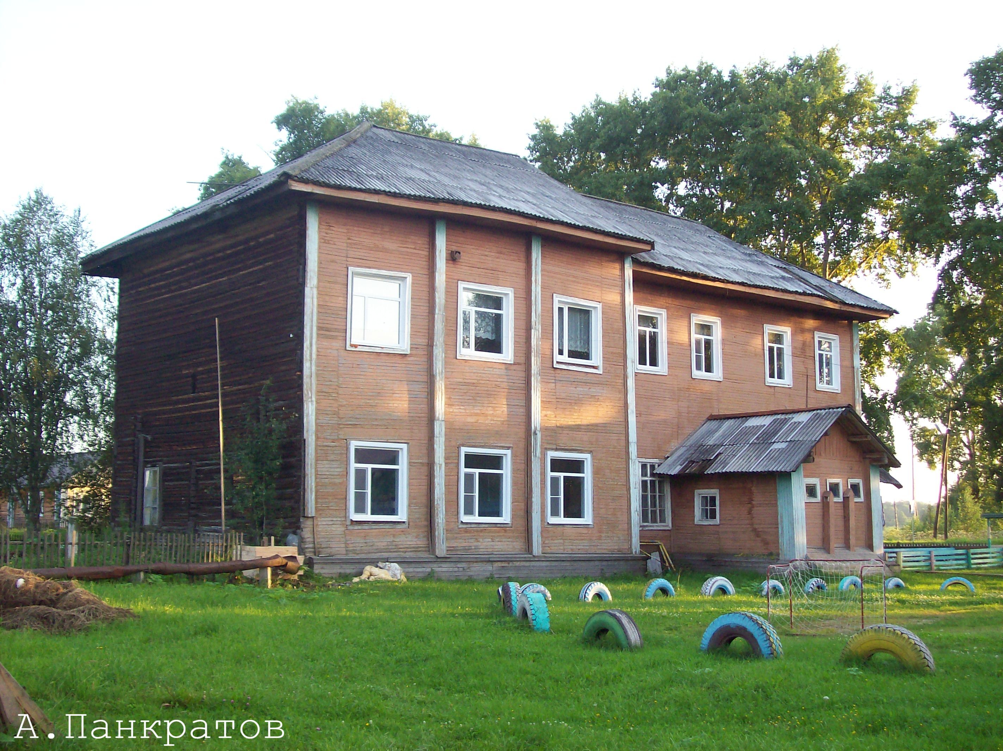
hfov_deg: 42.1
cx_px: 502
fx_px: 1303
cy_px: 376
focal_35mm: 45
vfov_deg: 32.2
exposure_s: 1/88.8
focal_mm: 7.6
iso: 80
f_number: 3
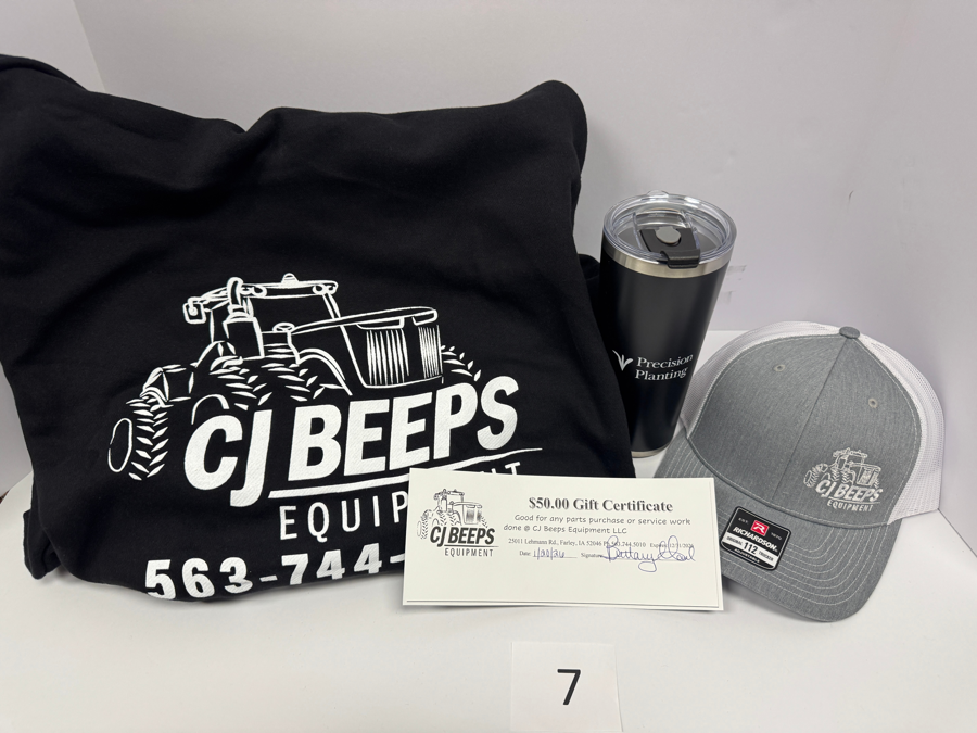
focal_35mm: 24
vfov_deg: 56.8
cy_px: 366
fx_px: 677
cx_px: 488
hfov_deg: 71.6
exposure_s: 1/120
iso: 160
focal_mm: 6.76
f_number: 1.78
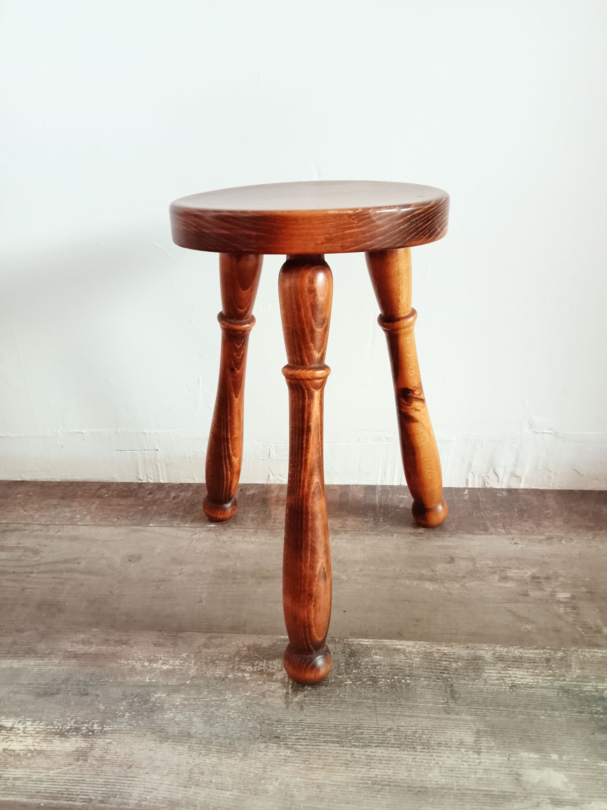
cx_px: 304
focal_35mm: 28
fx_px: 655
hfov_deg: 49.7
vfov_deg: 63.4
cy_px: 405
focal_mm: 3.46
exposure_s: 1/33.3
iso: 1122
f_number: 2.2
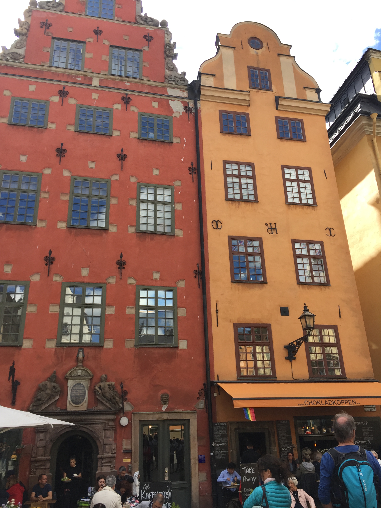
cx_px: 190
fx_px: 426
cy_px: 254
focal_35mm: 29
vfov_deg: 61.7
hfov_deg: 48.2
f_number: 2.2
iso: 32
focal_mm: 4.15
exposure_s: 1/565
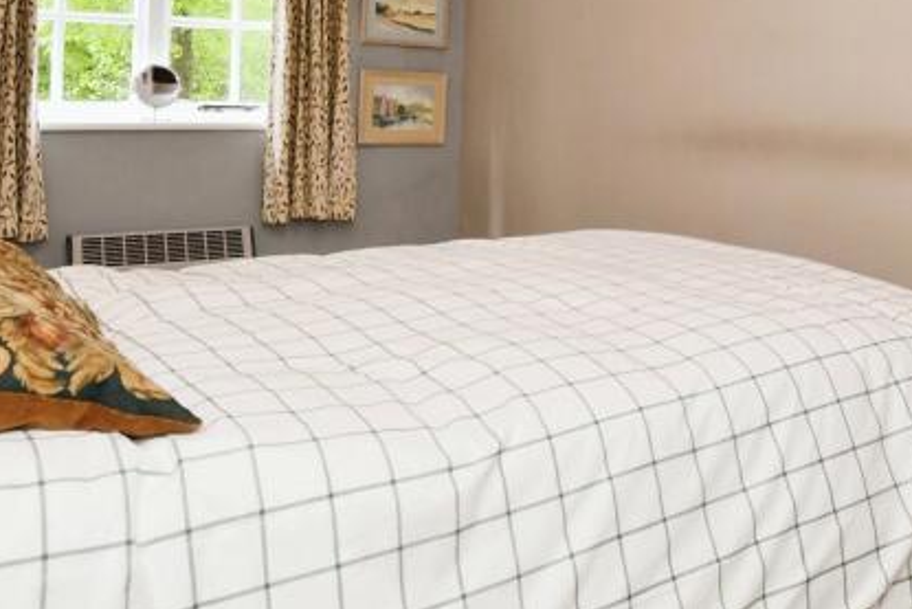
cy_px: 67
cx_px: 611
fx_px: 938
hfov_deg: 50.9
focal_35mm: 37
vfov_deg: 34.1
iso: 400
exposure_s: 1/60
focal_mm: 10
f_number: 8
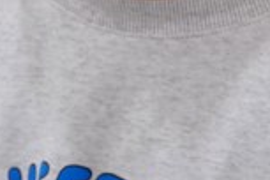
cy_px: 18
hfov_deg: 3.1
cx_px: -7
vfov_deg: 2.1
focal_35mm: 660
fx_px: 4950
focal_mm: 112
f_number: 4
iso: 2000
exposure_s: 1/160
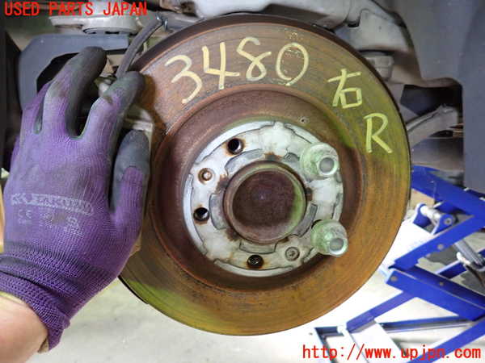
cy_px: 182
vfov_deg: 54.9
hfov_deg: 69.4
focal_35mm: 25
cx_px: 242
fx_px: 350
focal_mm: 4.5
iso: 500
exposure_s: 1/30
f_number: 2
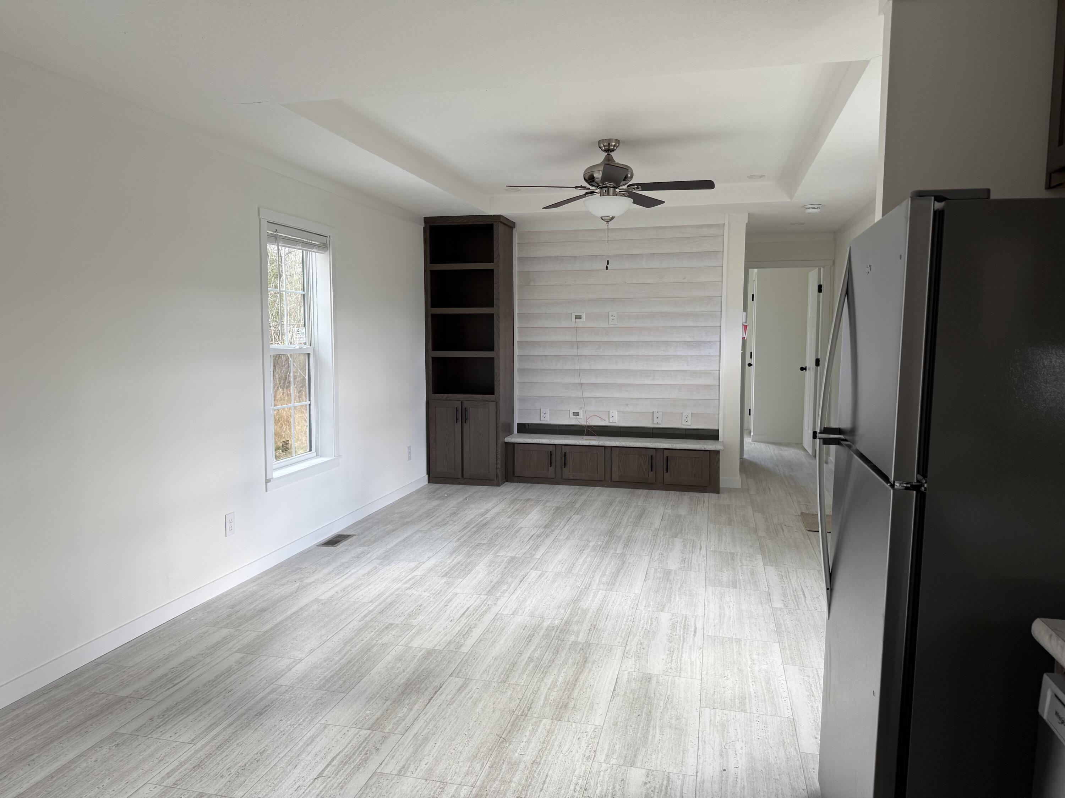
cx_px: 532
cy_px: 399
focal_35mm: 24
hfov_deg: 71.6
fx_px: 738
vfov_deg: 56.8
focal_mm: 6.76
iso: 80
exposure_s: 1/121
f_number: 1.78
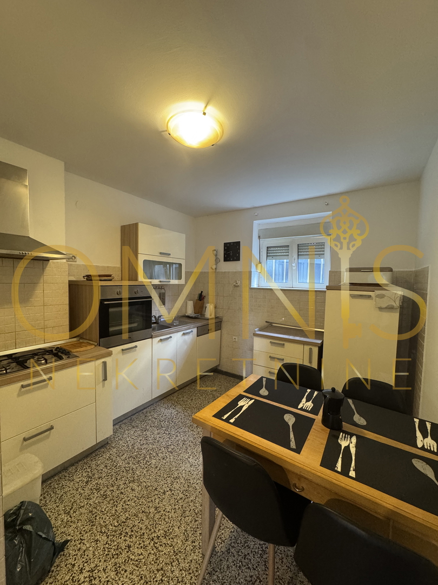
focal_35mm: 14
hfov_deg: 85.7
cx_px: 219
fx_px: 236
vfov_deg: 102.1
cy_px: 292
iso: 500
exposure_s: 1/50
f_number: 2.2
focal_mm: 2.22
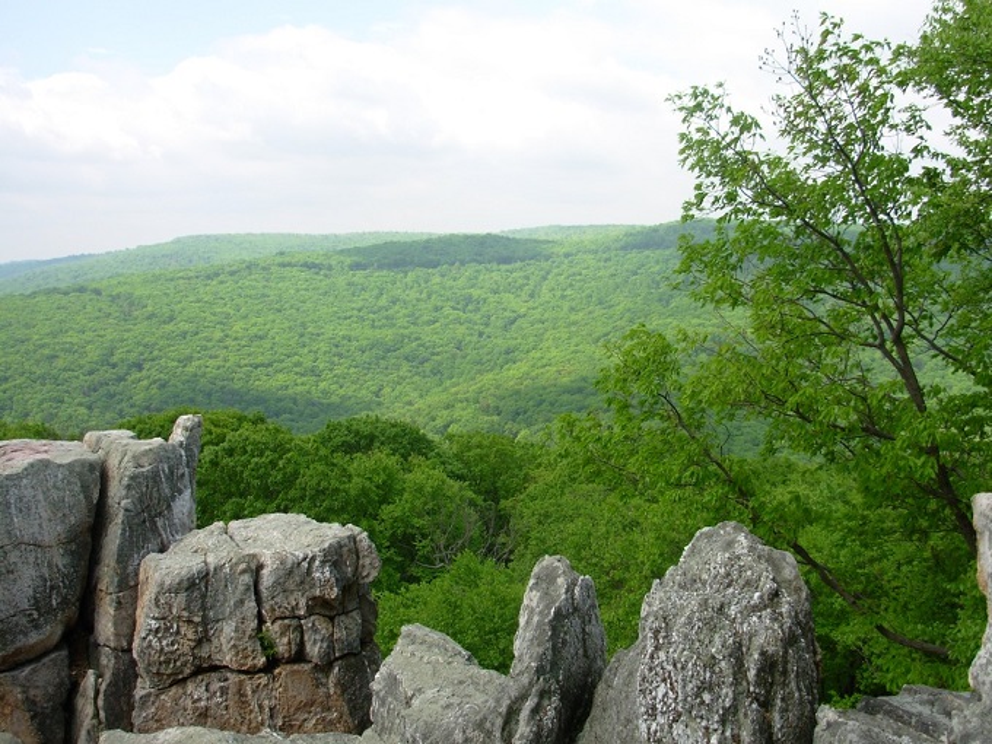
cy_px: 372
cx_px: 496
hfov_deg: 49.0
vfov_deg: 37.7
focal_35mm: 38
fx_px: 1089
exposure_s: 1/592
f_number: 2.9
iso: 50
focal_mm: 6.3
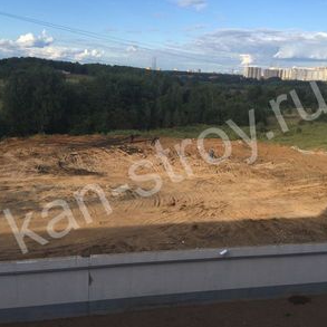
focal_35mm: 35
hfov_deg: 47.2
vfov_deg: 47.2
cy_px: 163
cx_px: 169
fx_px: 374
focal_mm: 4.15
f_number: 2.2
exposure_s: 1/1364
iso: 32
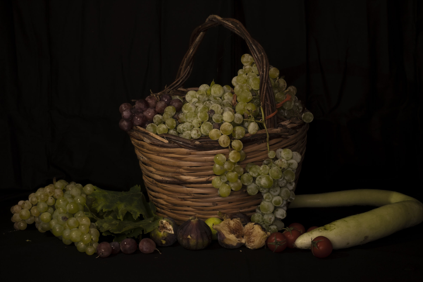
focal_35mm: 53
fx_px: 623
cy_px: 141
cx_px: 212
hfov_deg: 37.5
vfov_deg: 25.5
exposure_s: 1
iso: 200
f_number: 13
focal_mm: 35
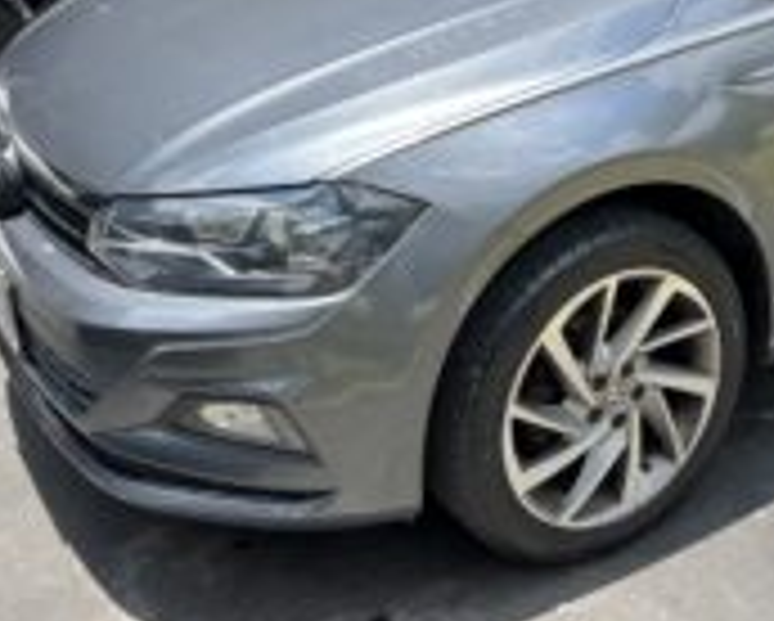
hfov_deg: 34.0
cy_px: 90
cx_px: 648
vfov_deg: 27.8
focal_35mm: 53
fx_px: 1215
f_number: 1.5
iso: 50
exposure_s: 1/1311
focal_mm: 5.7
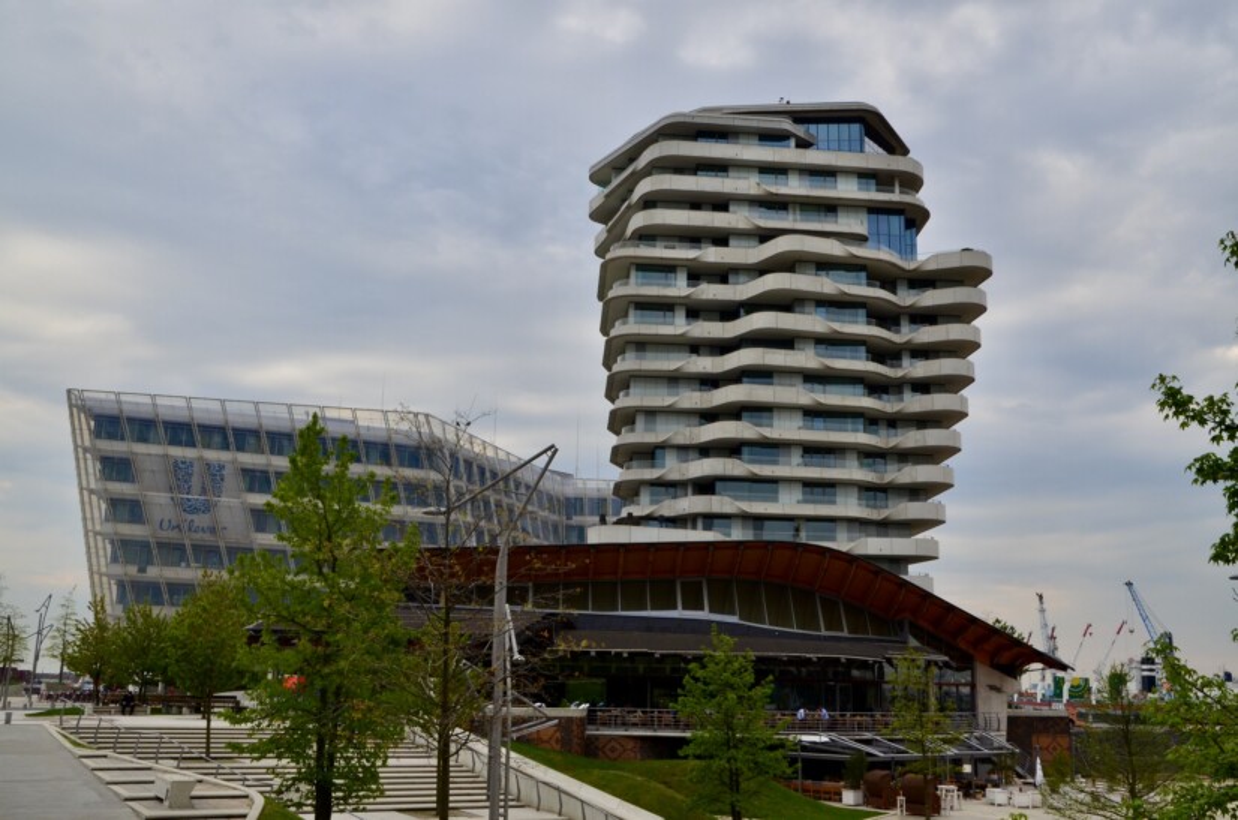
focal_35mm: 33
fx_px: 1132
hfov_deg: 57.3
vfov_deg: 39.8
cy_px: 410
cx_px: 619
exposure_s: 1/125
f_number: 11
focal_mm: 22
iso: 140
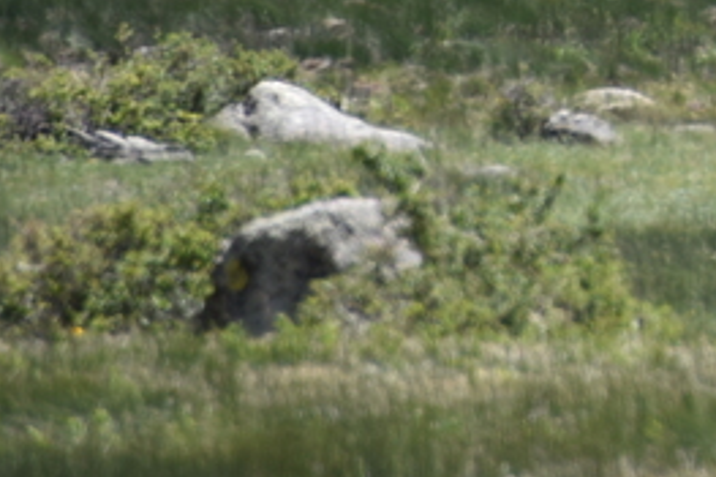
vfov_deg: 0.9
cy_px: -602
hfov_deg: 1.4
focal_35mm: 1461
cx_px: 1220
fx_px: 29038
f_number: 5.6
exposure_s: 1/640
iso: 250
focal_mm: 300
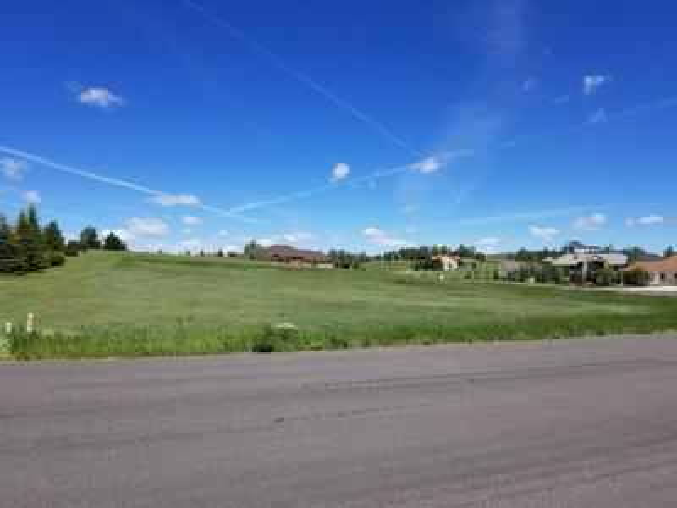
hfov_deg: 67.3
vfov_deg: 53.1
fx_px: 508
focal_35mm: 26
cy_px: 254
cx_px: 338
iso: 50
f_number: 1.7
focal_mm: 4.3
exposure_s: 1/3264
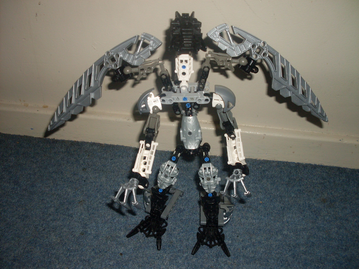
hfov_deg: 49.0
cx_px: 180
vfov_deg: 37.7
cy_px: 134
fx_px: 394
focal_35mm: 38
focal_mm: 6.3
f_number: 2.8
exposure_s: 1/45
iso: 100
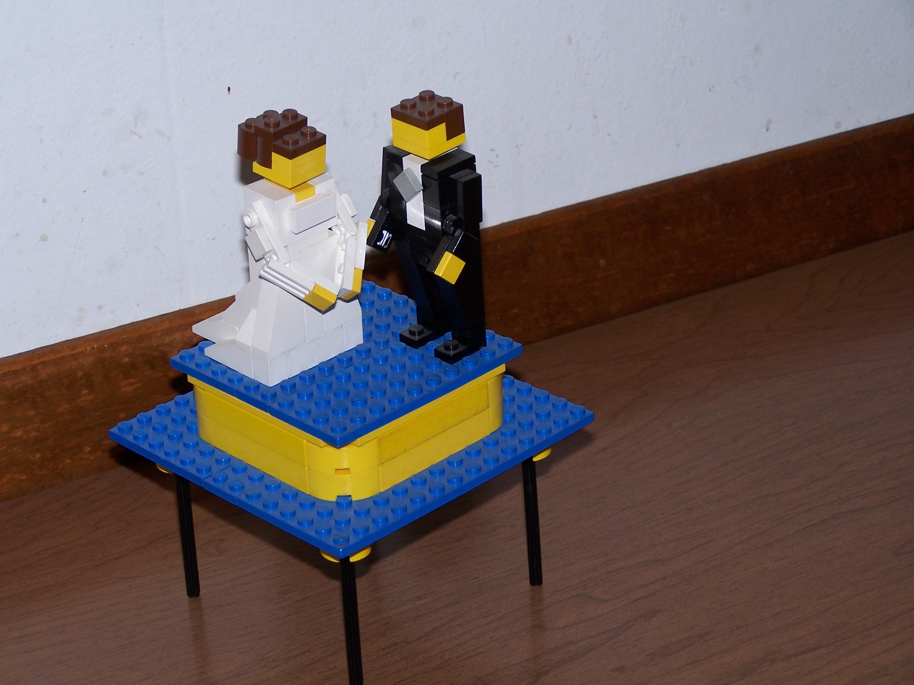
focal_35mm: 94
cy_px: 342
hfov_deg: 20.9
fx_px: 2482
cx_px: 457
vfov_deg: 15.7
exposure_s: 1/80
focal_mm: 15.6
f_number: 3.2
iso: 80
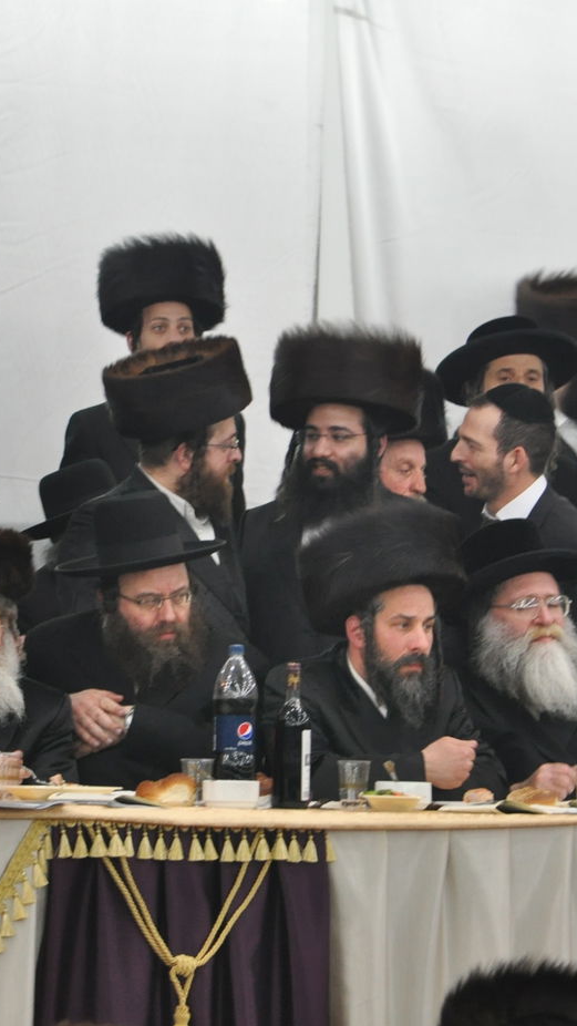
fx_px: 9029
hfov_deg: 3.7
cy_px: 514
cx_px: 351
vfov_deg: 6.5
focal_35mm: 332
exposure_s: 1/60
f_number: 5.6
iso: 1000
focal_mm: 140
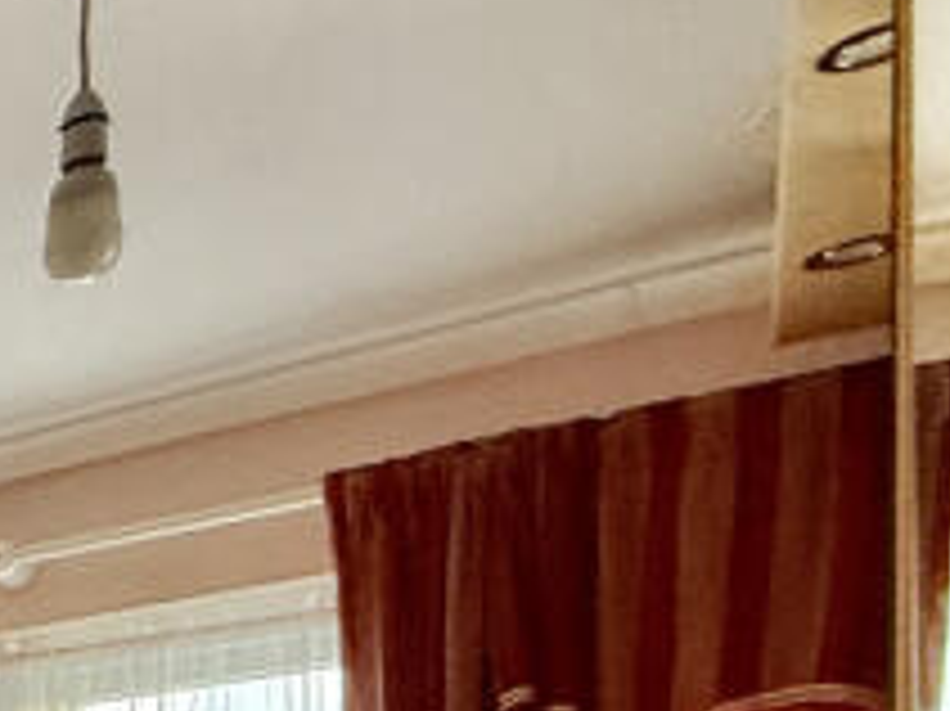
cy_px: 1188
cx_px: -995
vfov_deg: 18.2
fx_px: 1865
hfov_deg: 18.1
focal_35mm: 68
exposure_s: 1/98
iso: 320
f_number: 2.2
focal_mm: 2.22
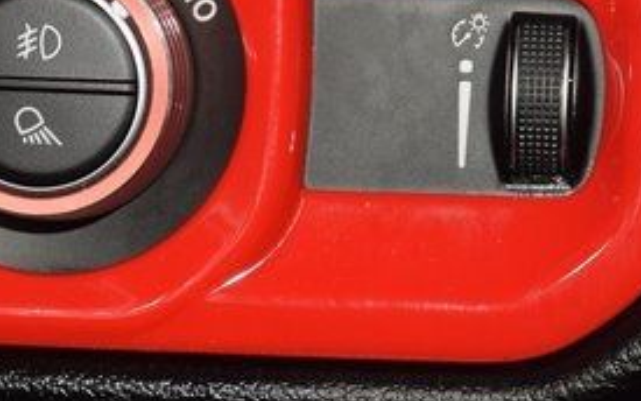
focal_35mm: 249
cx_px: 168
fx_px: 4351
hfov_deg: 8.4
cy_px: 69
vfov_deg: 5.3
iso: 100
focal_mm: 70
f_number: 8
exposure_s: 1/125
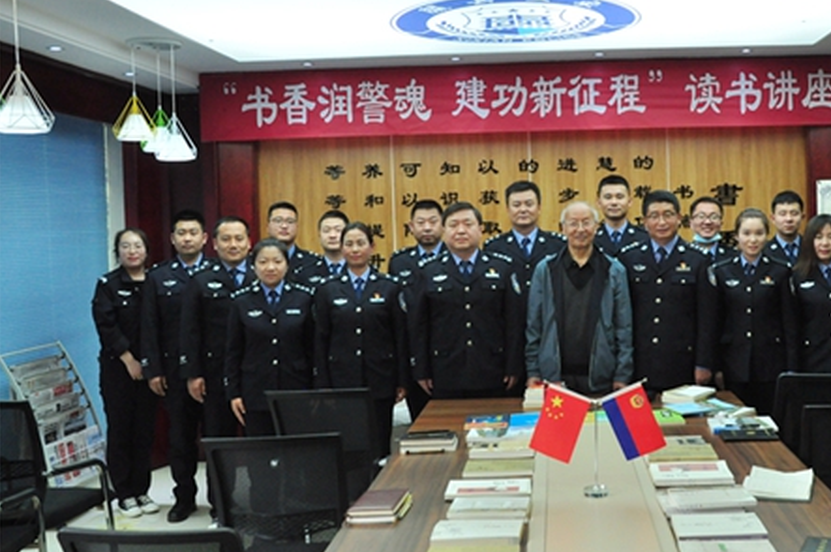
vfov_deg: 31.3
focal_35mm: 43
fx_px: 984
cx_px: 561
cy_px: 248
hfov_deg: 45.0
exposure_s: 1/160
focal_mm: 21
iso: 1250
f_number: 5.6
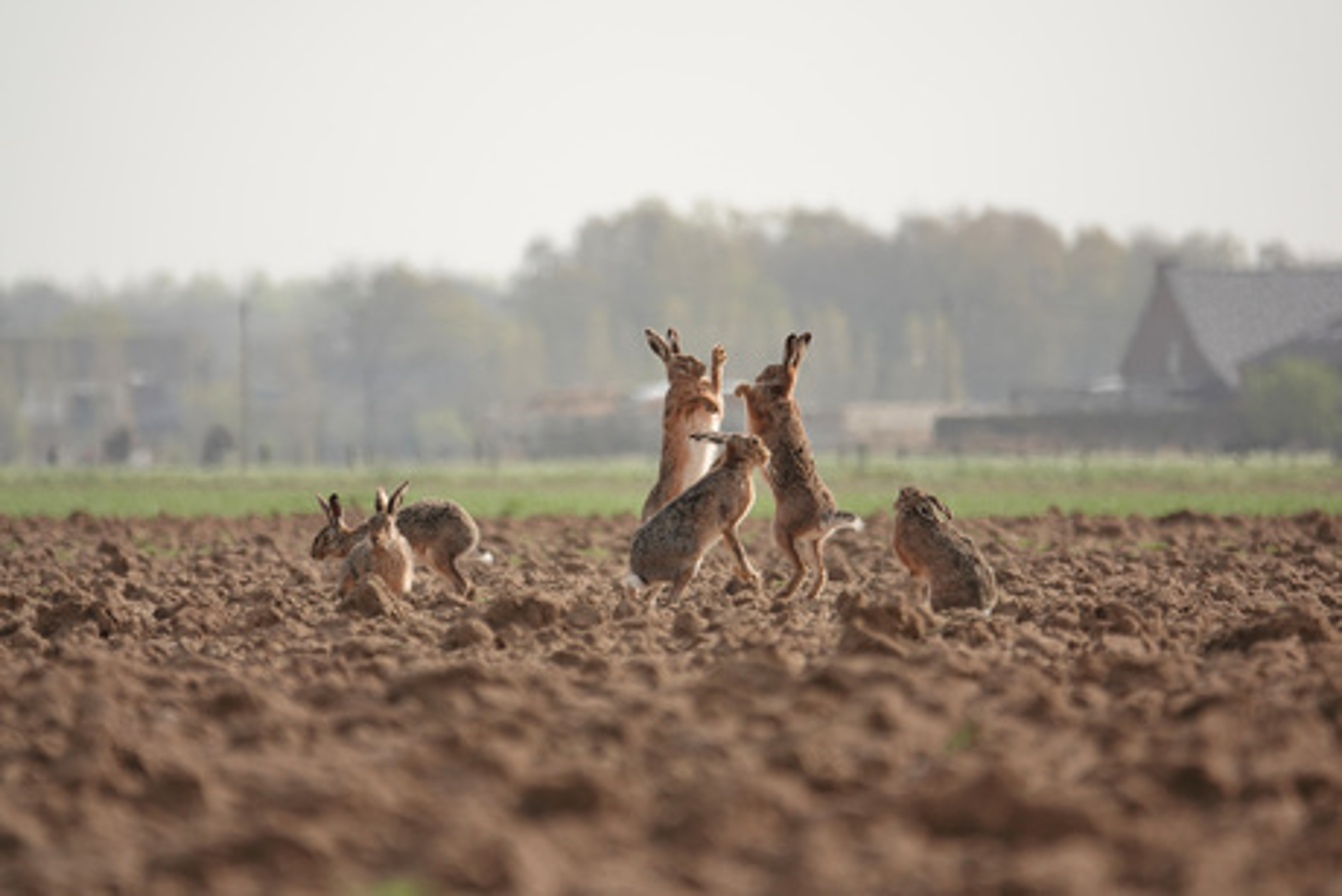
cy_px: 448
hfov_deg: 3.4
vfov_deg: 2.3
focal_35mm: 600
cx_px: 671
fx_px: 22372
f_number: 4
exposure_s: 1/1250
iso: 200
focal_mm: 220
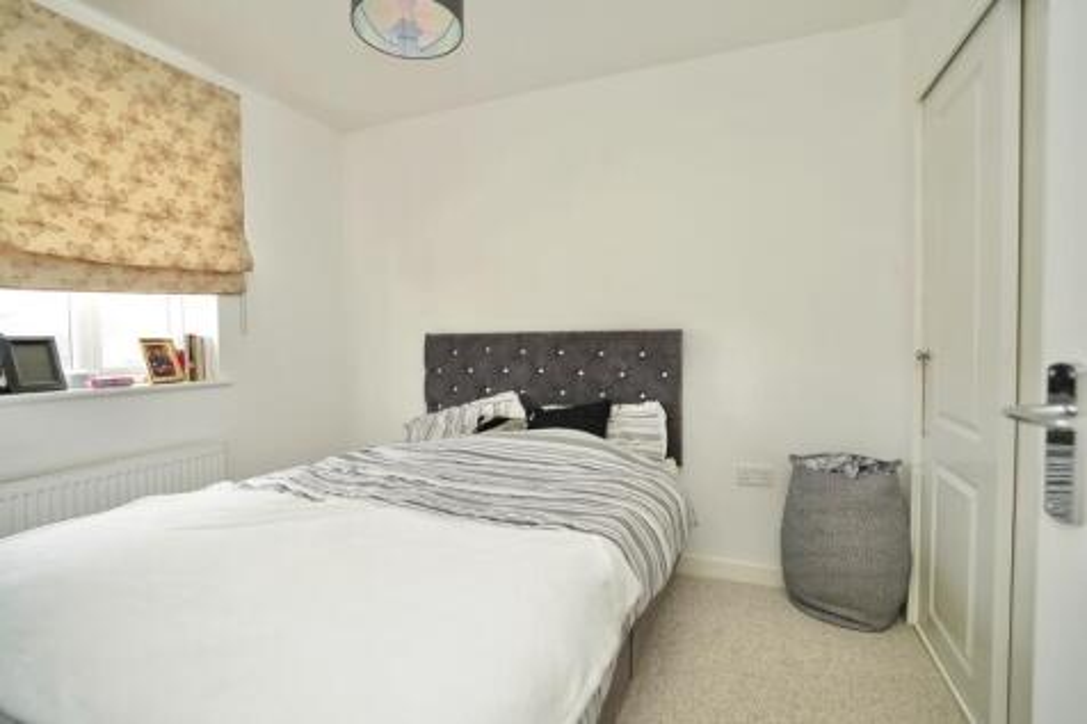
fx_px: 483
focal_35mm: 16
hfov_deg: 96.8
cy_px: 362
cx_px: 544
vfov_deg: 73.7
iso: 1600
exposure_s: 1/160
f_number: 3.2
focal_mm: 16
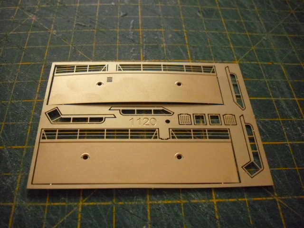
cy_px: 114
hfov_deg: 49.0
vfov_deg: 37.7
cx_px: 152
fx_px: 334
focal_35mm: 38
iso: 800
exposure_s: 1/125
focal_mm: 6.2
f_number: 2.8
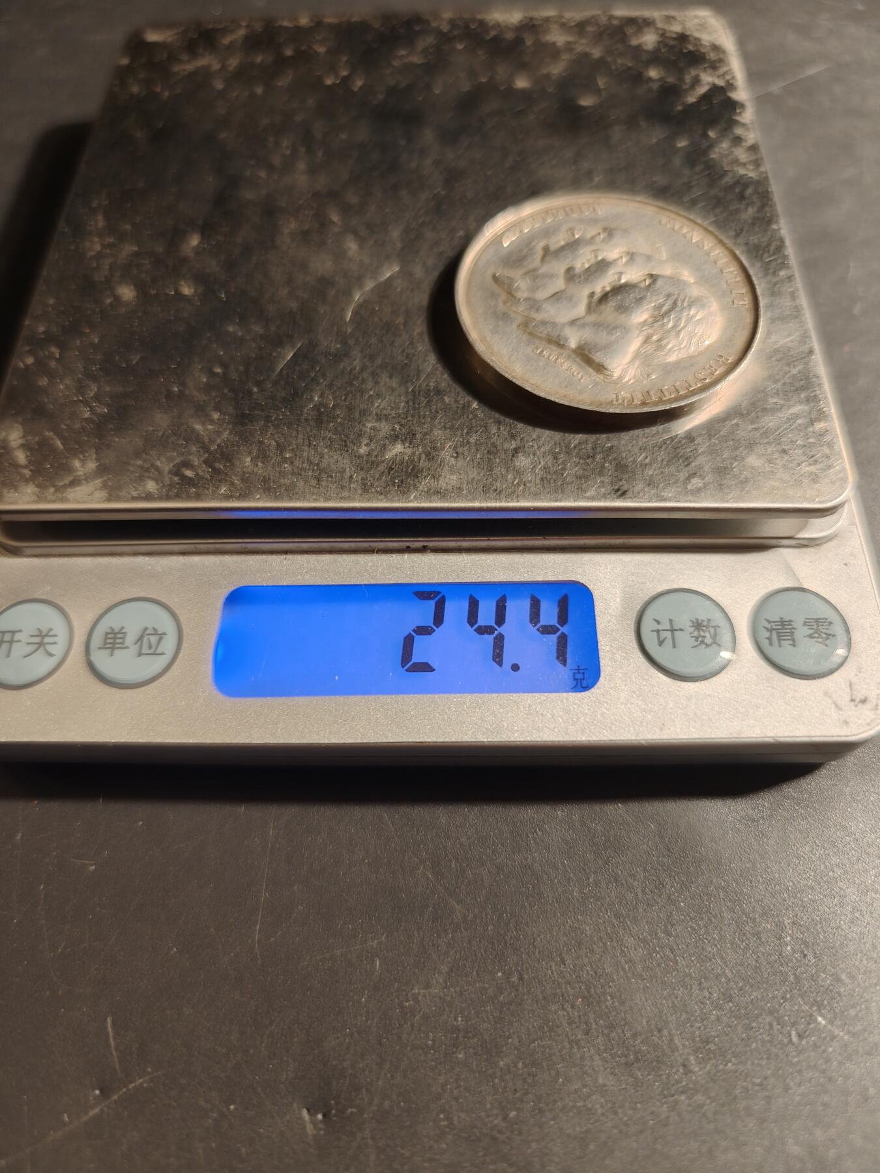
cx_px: 440
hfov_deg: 58.9
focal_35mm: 23
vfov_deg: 73.9
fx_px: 780
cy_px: 586
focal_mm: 6.06
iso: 160
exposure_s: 1/100
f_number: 1.6
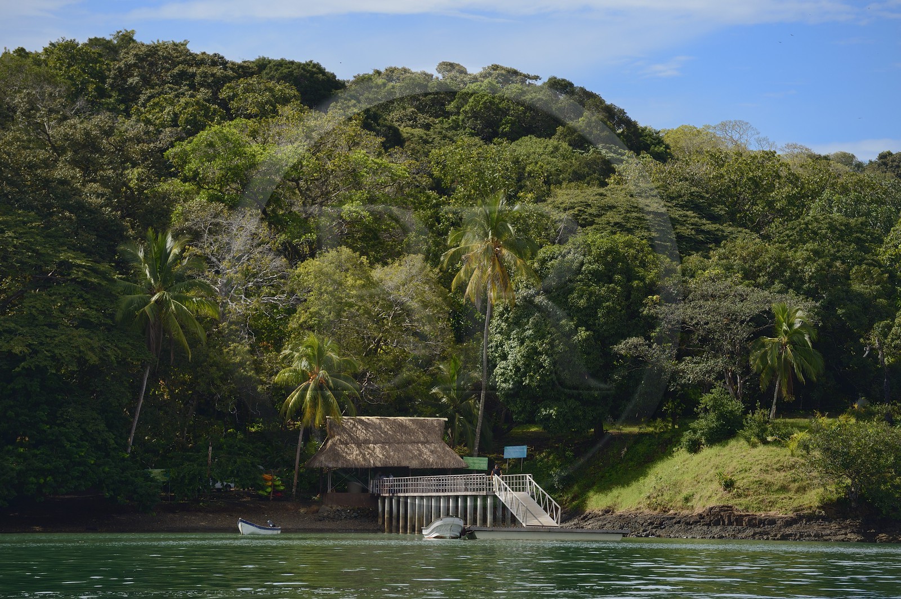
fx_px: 4001
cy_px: 300
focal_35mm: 160
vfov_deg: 8.6
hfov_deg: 12.8
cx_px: 450
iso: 200
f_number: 5
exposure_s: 1/1000
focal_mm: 160
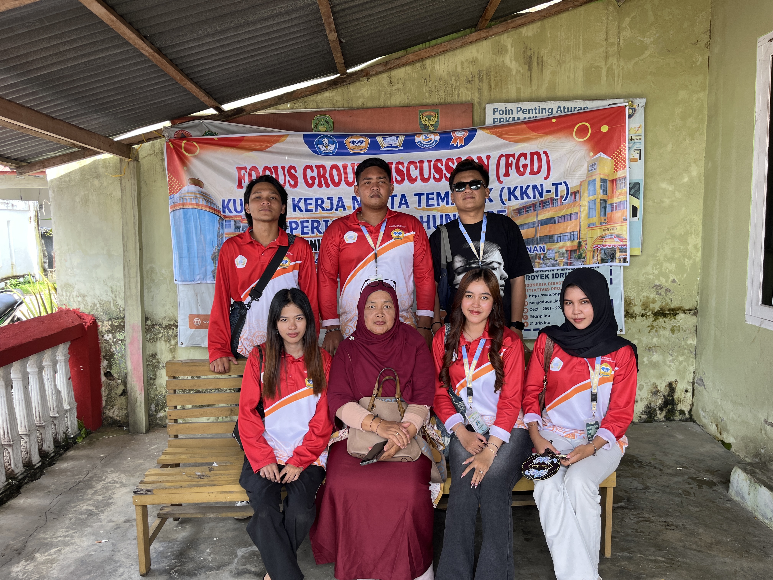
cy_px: 290
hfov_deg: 67.3
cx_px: 386
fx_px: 581
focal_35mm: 26
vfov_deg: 53.1
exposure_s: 1/138
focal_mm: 5.1
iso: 32
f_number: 1.6
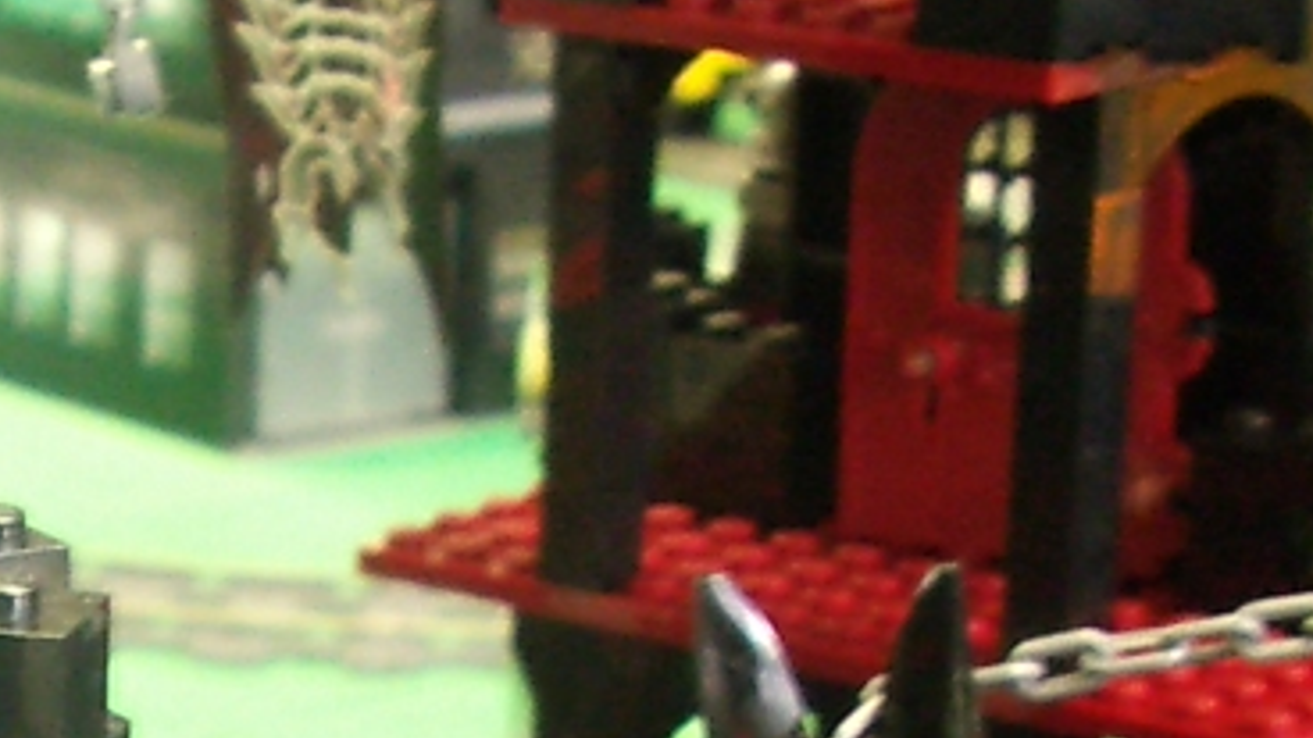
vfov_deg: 6.9
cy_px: 1715
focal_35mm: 166
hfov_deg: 12.3
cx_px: -671
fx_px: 5779
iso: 200
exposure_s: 1/15
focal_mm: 5.8
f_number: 2.6
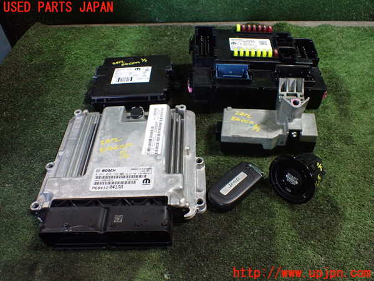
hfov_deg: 60.0
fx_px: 324
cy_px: 140
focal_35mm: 30
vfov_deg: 46.8
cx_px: 187
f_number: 2.3
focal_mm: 5.4
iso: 800
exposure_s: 1/125
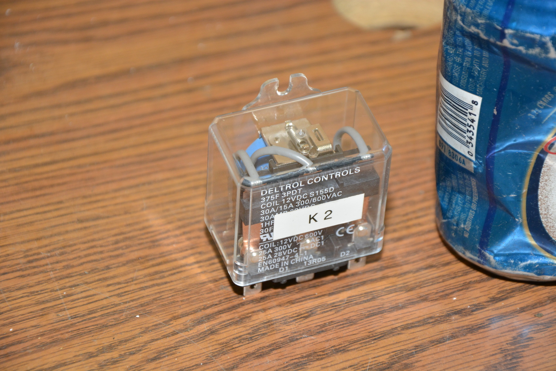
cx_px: 278
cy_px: 186
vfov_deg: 9.9
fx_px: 2132
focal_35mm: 138
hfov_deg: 14.9
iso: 800
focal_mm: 92
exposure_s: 1/60
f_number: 7.1
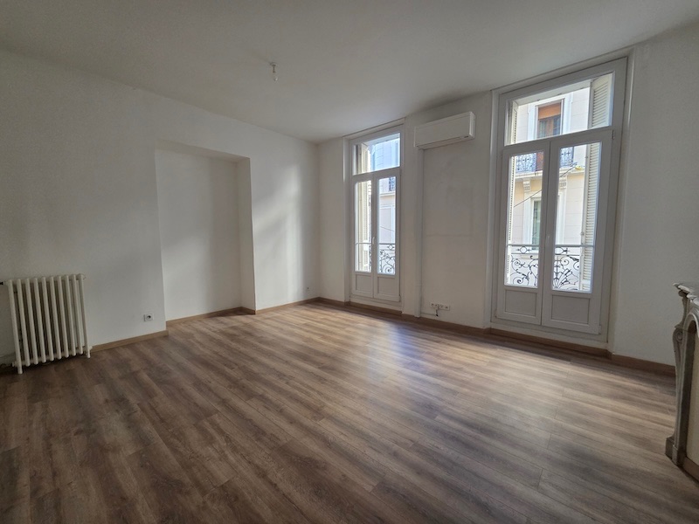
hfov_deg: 106.2
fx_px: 263
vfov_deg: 89.9
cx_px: 350
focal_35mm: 13
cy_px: 262
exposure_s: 1/100
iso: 200
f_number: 2.2
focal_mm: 2.2
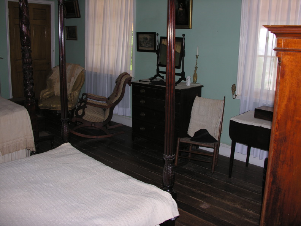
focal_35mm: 35
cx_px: 150
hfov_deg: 52.6
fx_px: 305
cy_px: 113
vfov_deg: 40.7
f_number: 2.8
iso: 50
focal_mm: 8.9
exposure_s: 1/60.1
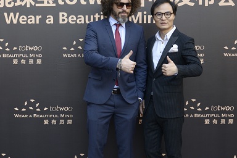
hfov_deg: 24.6
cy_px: 81
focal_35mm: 82
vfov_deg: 16.7
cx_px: 77
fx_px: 540
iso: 400
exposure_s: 1/160
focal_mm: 45
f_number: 4.2
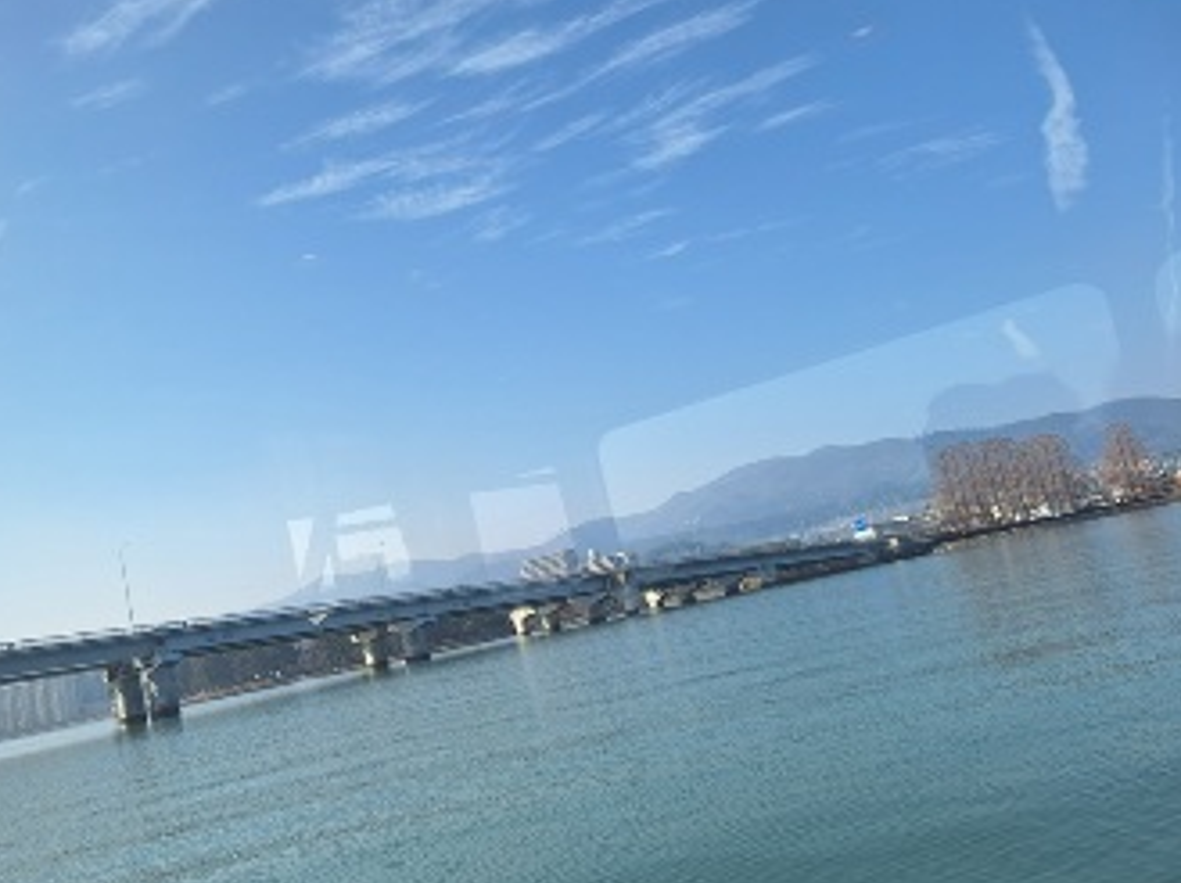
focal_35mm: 28
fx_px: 954
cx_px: 470
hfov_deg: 62.9
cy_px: 513
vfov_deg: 49.5
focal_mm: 5.54
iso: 40
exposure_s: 1/1127
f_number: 1.8
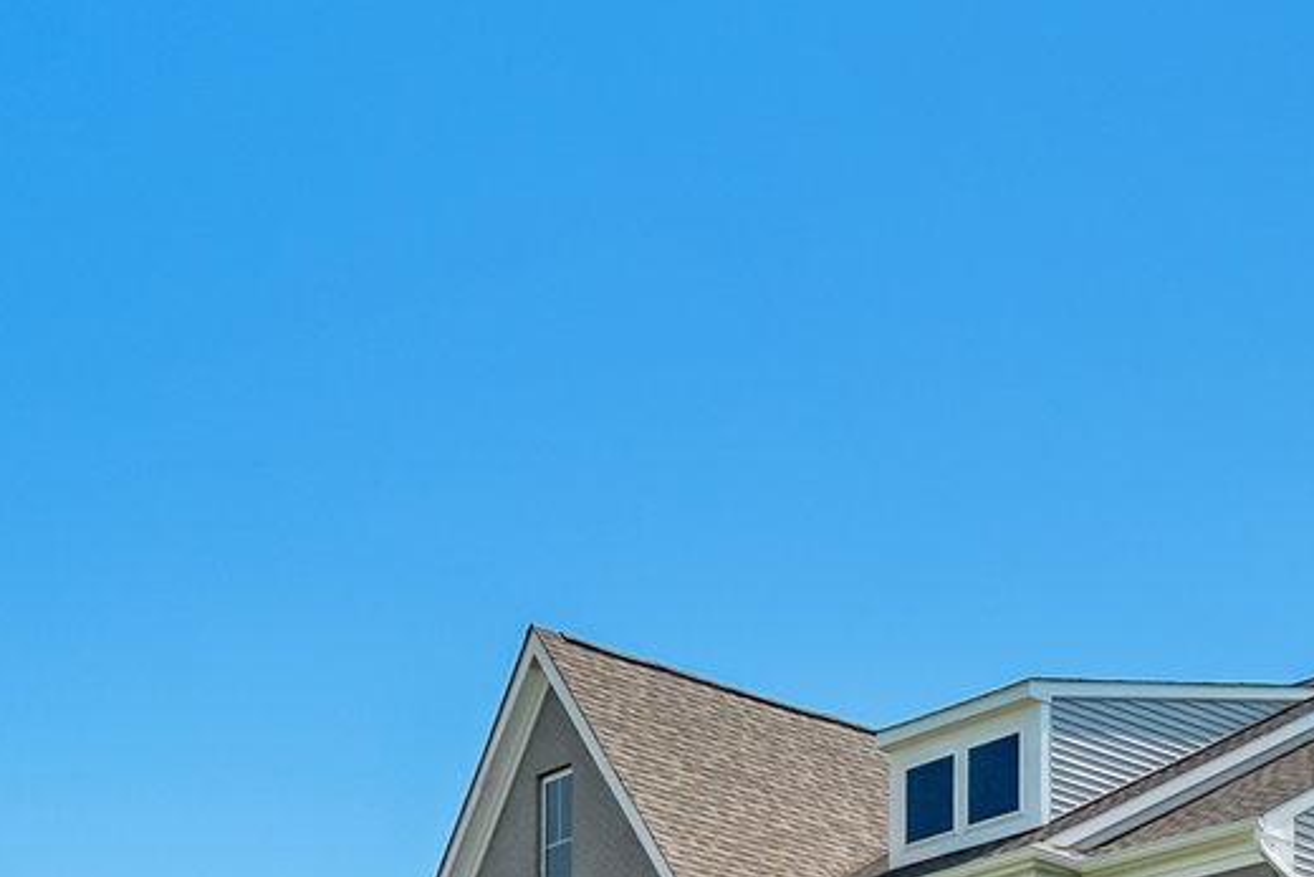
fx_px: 2300
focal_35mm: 63
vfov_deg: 19.4
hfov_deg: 29.7
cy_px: 1235
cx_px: 1324
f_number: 8
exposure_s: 1/2500
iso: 1250
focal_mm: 16
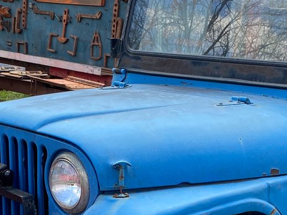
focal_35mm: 85
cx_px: 142
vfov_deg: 16.9
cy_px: 221
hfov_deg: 23.0
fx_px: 705
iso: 32
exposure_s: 1/260
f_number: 1.8
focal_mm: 4.25
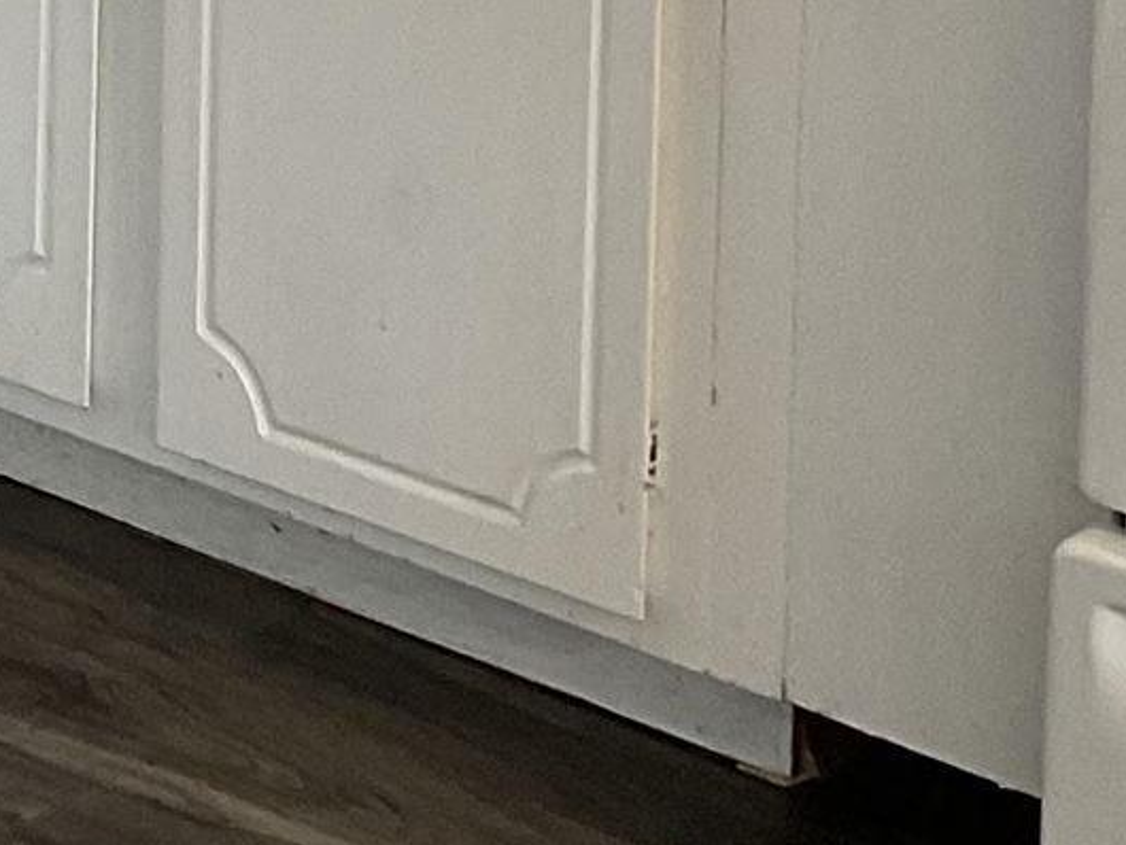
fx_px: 5467
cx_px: -353
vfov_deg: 8.3
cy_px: -972
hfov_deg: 11.4
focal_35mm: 168
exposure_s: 1/60
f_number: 1.8
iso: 40
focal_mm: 3
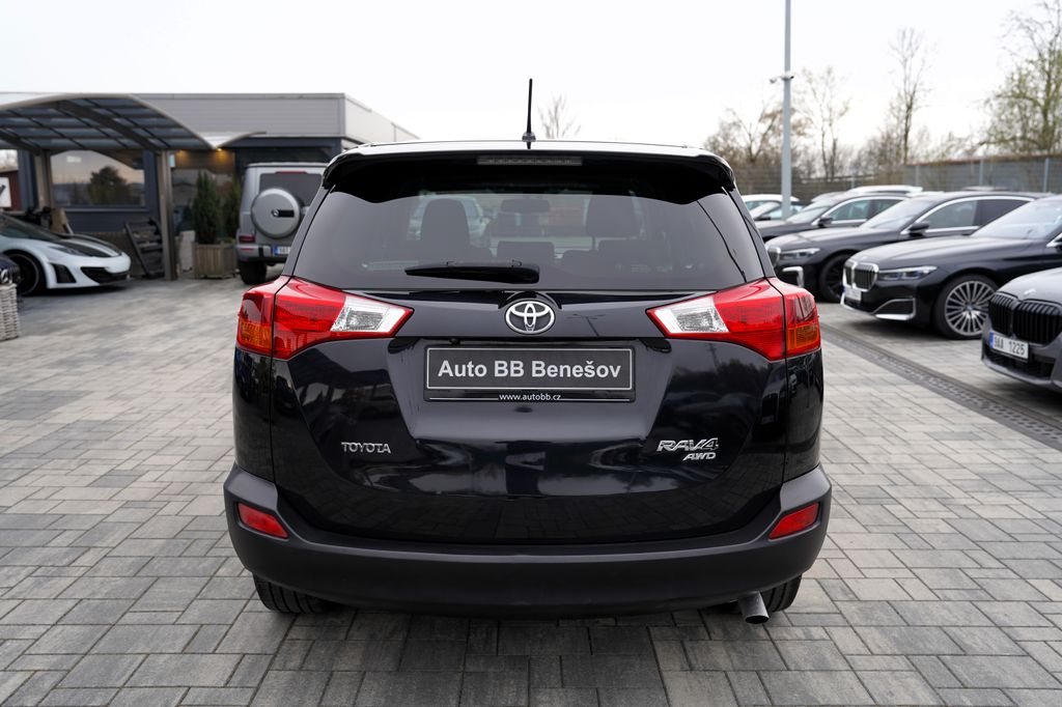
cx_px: 531
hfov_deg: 60.3
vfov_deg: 42.3
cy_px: 354
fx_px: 914
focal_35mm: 31
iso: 100
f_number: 4
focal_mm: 31
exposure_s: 1/80
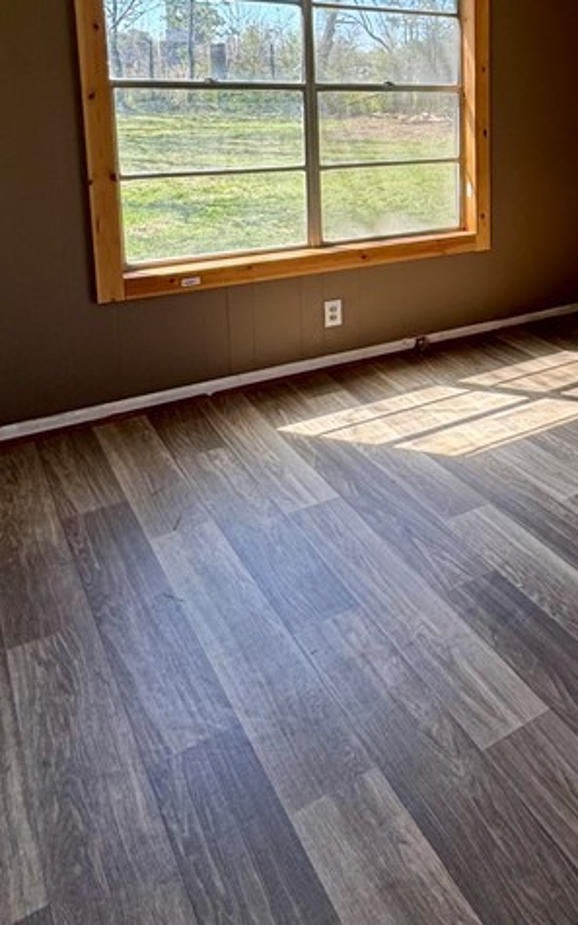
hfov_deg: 34.1
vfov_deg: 55.9
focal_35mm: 32
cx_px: 638
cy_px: 201
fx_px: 806
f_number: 2.2
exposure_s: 1/184
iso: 40
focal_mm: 2.22
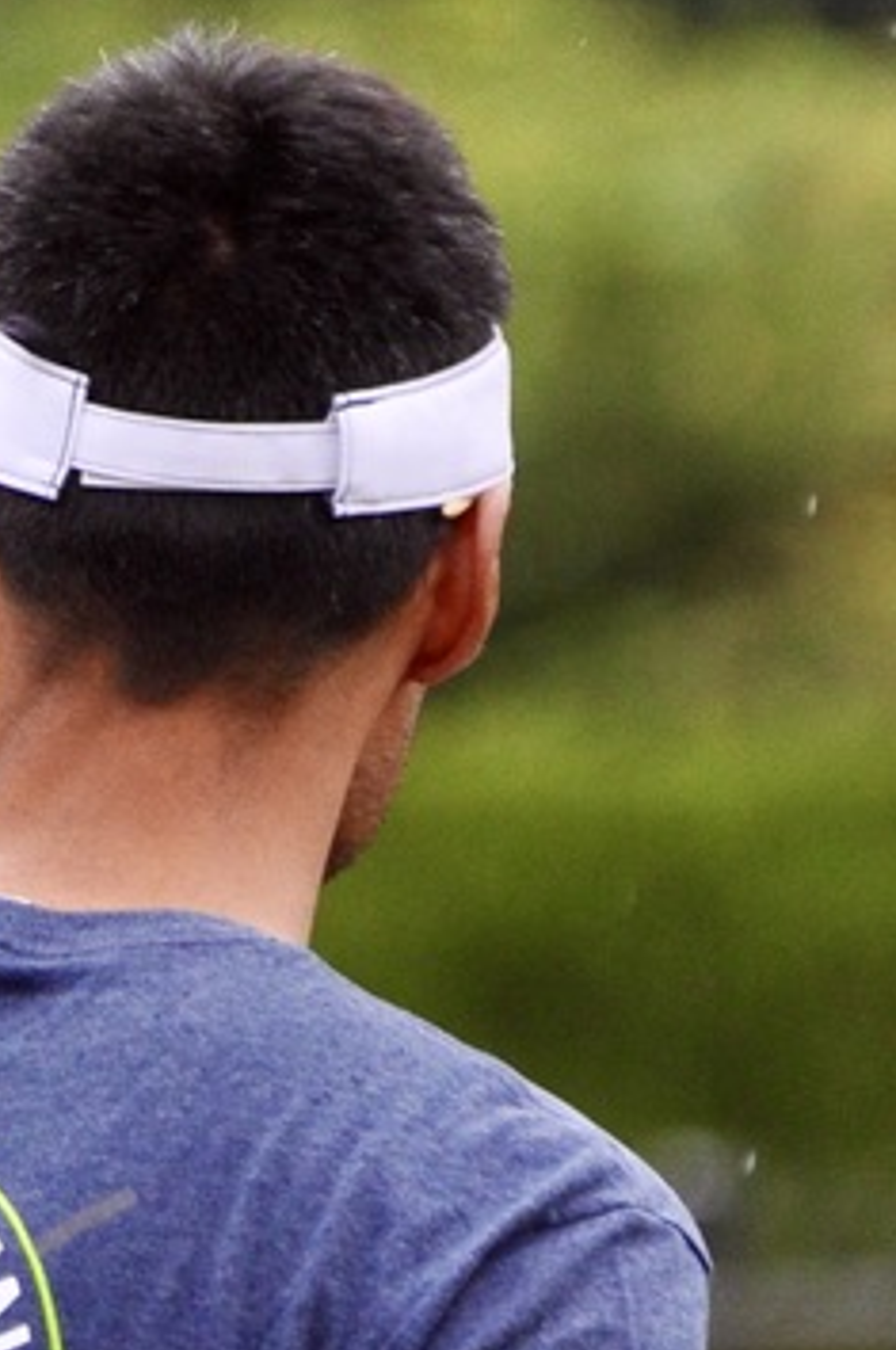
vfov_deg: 1.8
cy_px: 1127
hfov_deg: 1.2
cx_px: 229
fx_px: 43131
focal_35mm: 1152
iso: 560
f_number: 5.6
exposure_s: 1/1000
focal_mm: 250
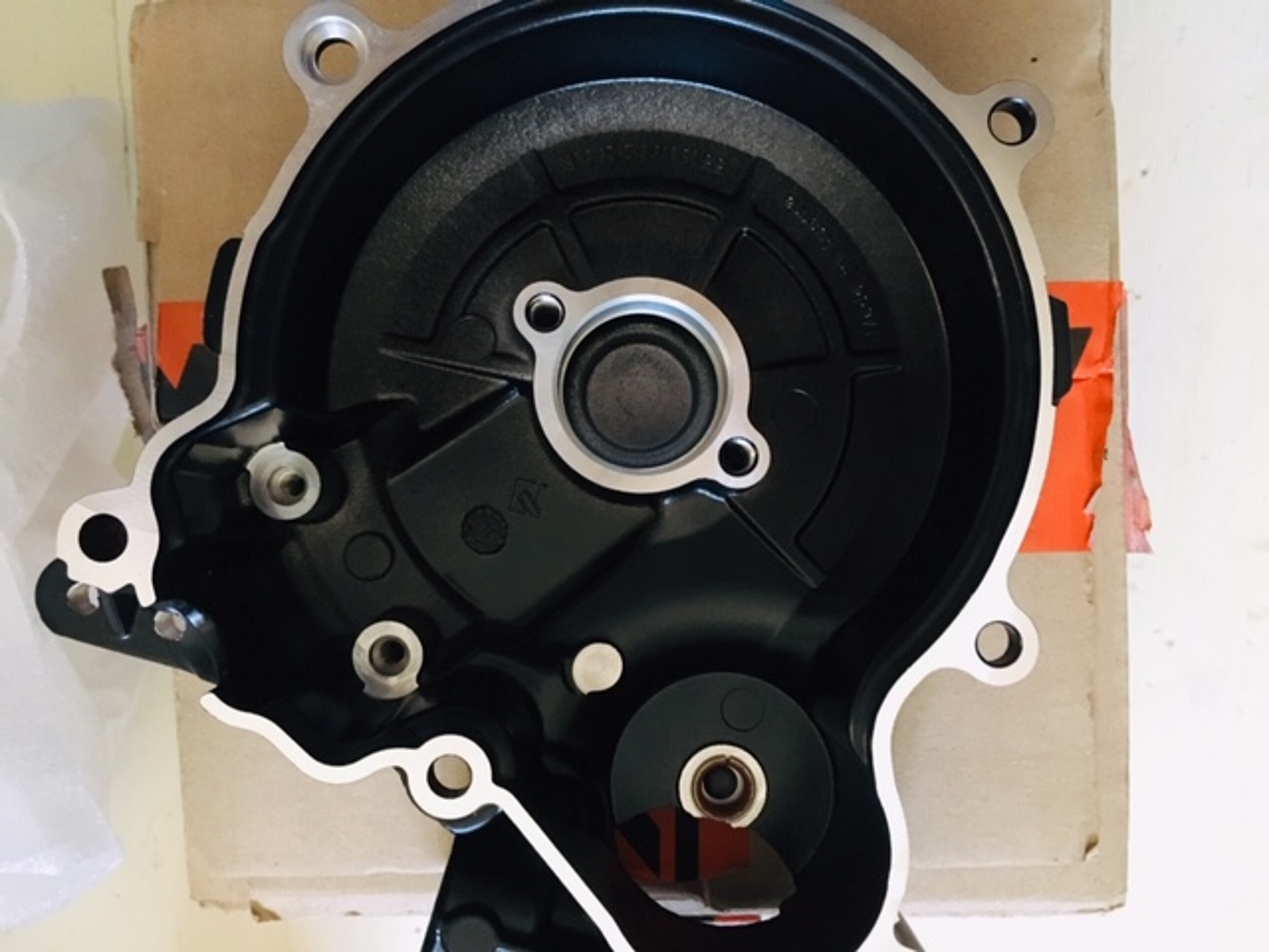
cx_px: 634
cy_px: 476
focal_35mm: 29
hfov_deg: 61.7
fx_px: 1063
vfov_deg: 48.2
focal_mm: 4.15
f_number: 2.2
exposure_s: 1/17
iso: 320
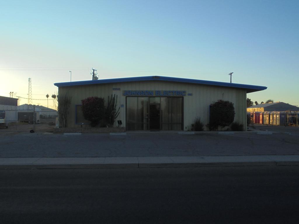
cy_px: 112
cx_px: 150
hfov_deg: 54.0
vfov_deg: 41.8
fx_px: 294
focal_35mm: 34
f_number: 4
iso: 100
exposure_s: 1/320
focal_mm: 6.1
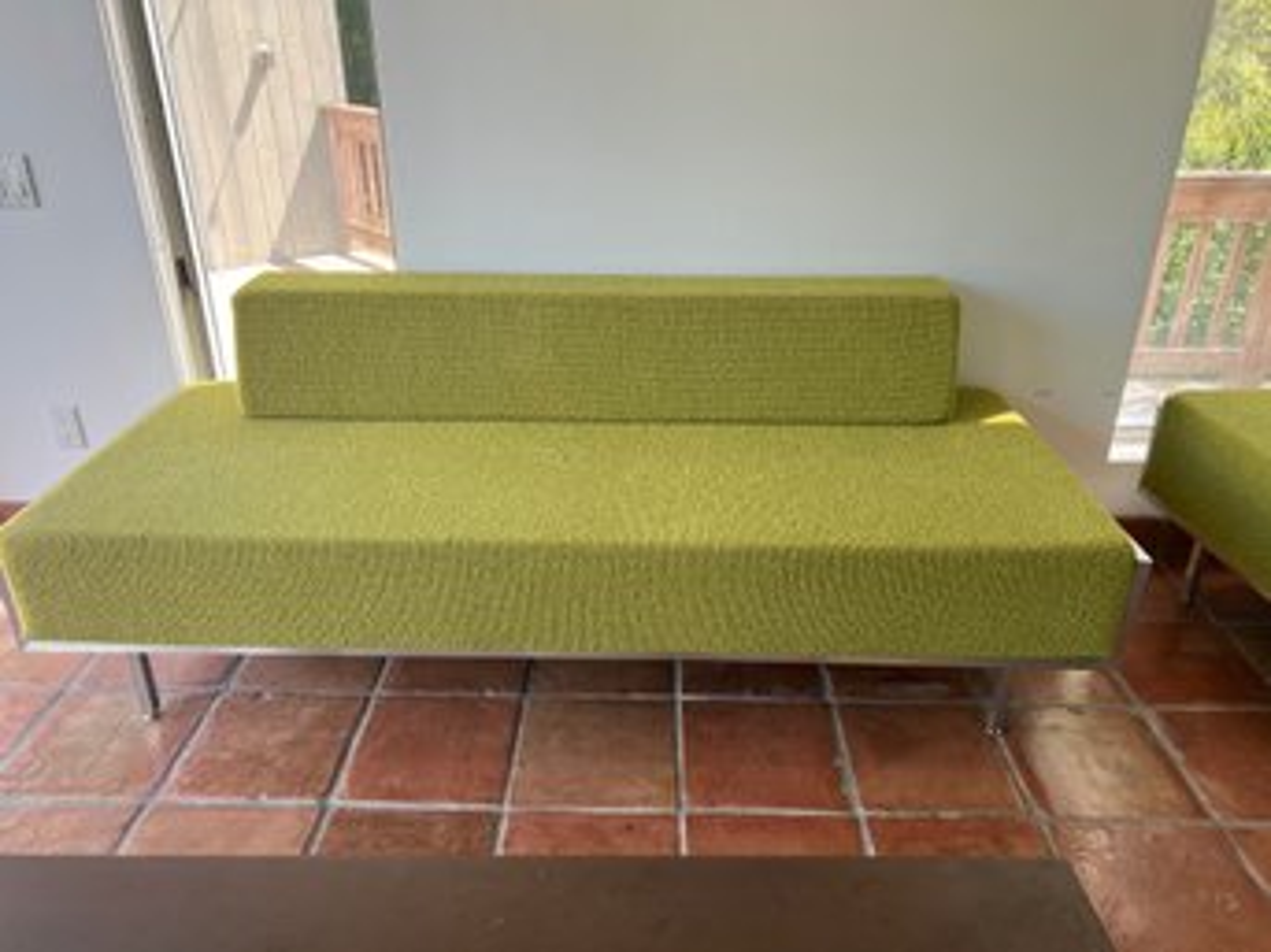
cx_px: 636
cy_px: 476
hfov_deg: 67.3
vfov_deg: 53.0
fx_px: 954
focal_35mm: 26
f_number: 1.5
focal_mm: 5.7
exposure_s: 1/133
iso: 40
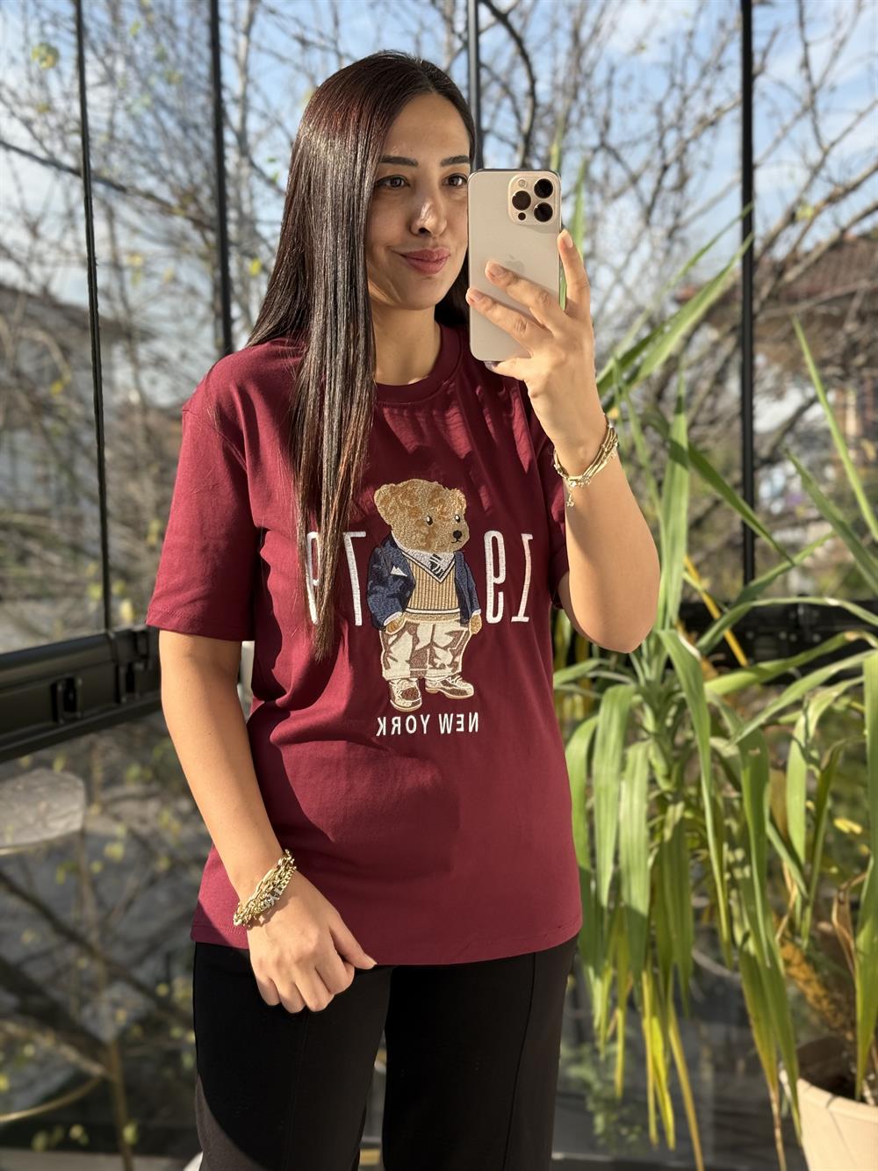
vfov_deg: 39.7
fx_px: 1623
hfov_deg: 30.3
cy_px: 586
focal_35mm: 48
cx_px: 439
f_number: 1.78
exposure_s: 1/837
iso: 100
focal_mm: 6.76
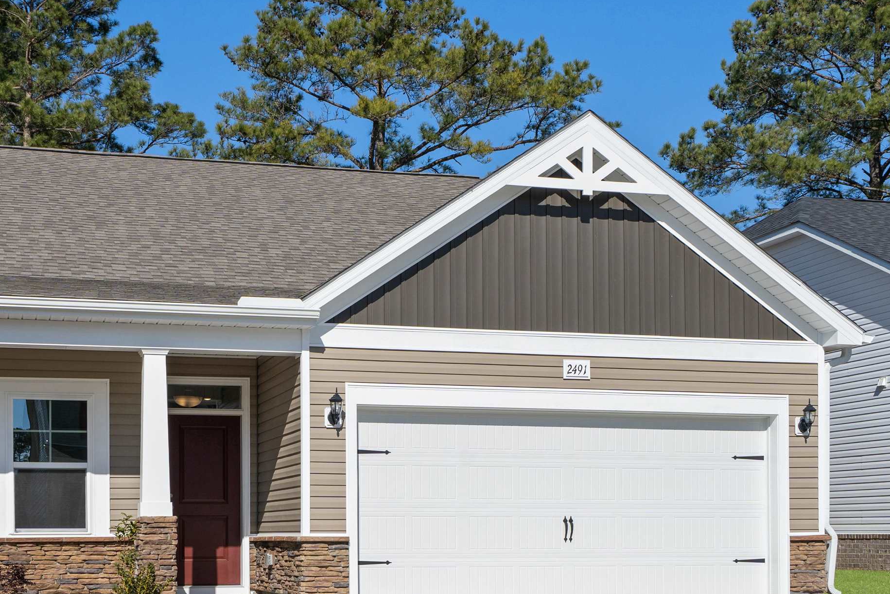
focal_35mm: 52
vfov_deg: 25.9
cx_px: 319
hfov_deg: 37.9
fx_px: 1286
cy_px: 383
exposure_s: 1/1000
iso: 250
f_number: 9
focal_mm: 31
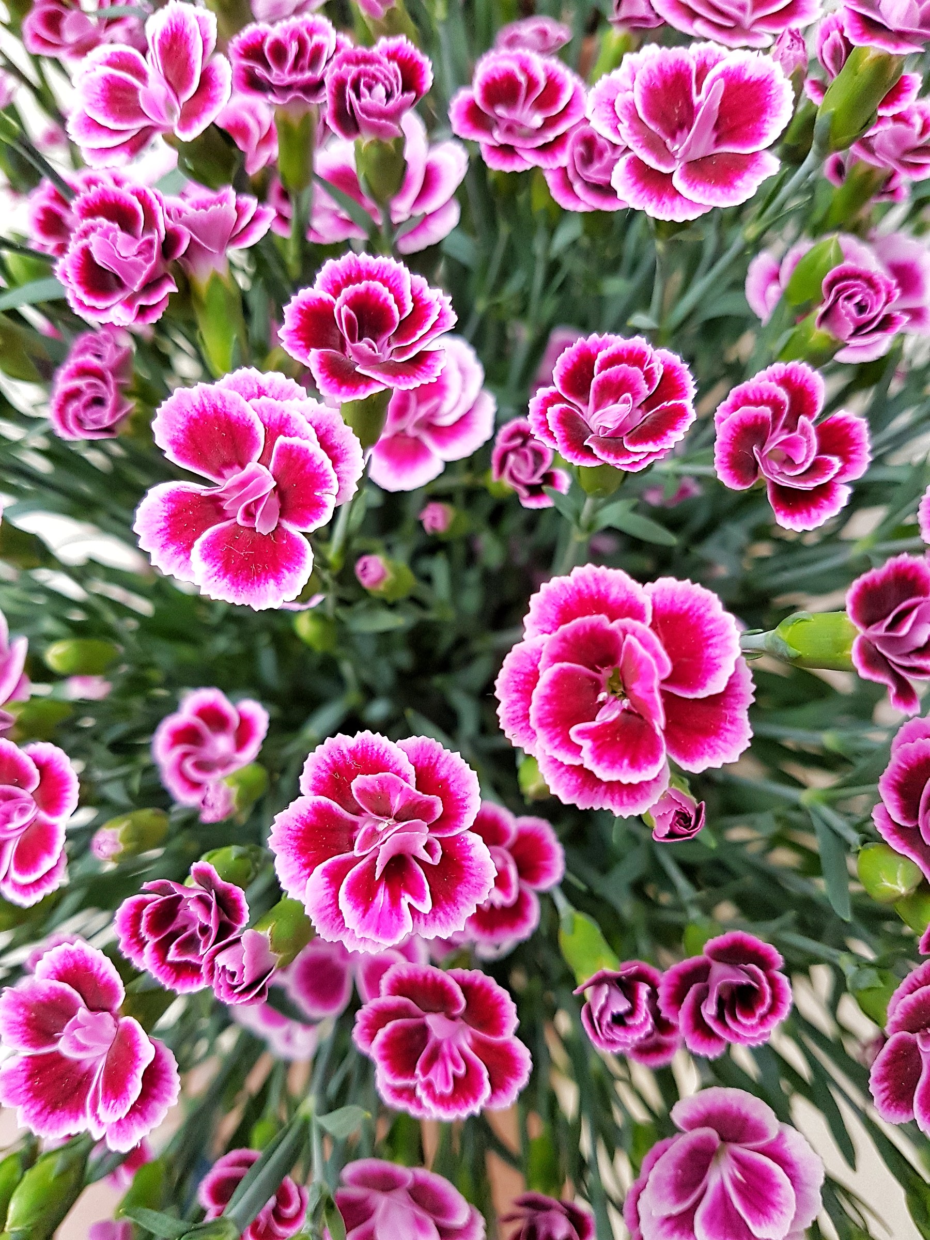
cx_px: 465
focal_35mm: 26
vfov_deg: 67.3
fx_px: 931
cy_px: 620
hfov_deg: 53.1
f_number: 1.7
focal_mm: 4.2
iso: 200
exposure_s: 1/50
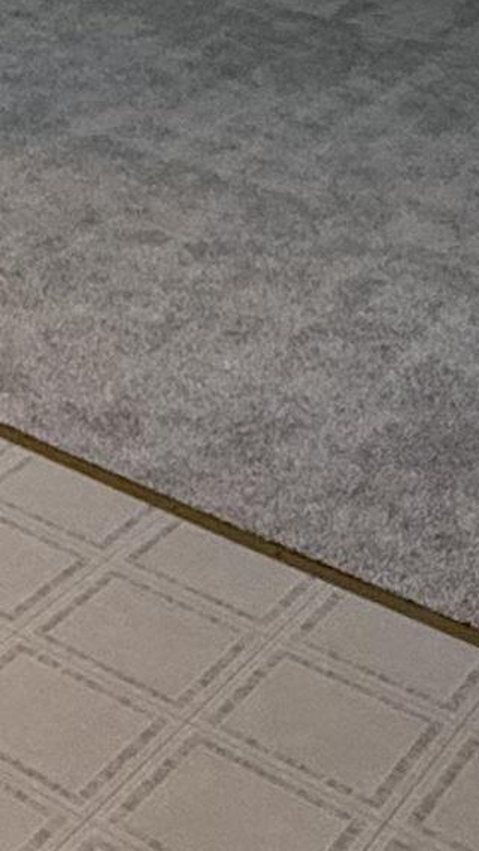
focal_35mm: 82
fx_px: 1852
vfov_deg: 23.6
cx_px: -358
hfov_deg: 13.4
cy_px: -171
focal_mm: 2.22
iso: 200
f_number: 2.2
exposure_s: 1/120
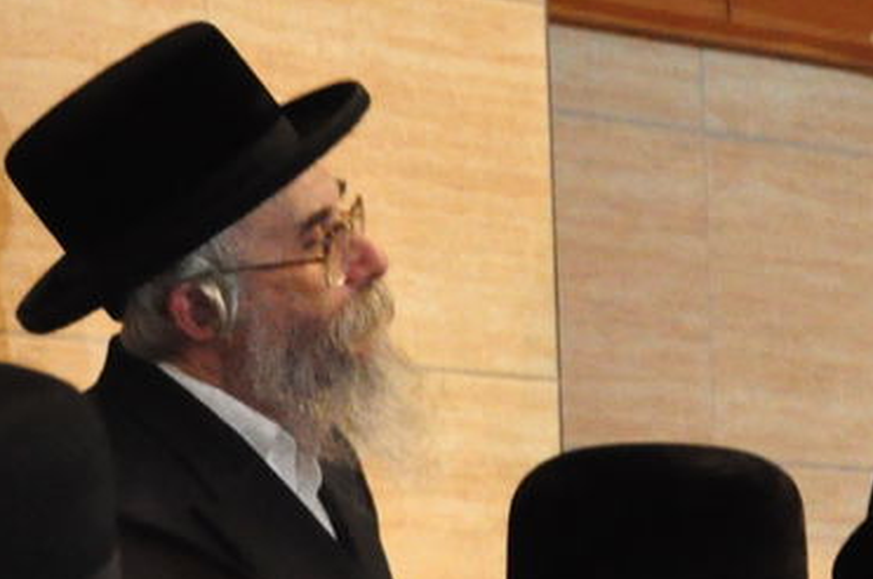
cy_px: 199
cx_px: 1471
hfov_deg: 4.6
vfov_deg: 3.1
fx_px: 10700
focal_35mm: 442
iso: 3200
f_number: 7.1
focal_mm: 78
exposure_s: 1/80
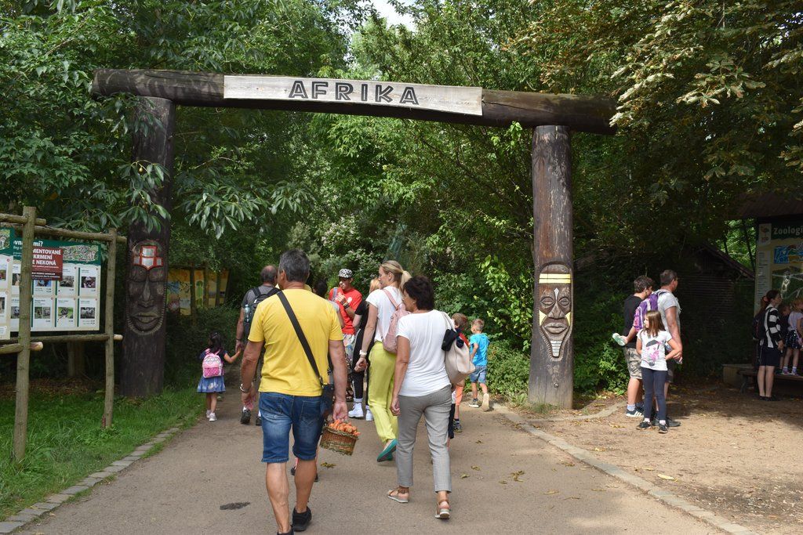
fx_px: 837
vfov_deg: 35.5
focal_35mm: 38
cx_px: 402
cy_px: 268
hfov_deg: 51.3
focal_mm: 25
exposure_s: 1/250
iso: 200
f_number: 8
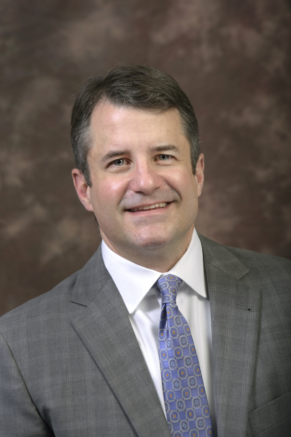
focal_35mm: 200
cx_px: 146
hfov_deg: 6.9
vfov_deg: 10.3
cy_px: 218
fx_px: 2423
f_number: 7.1
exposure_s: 1/200
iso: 250
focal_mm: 200
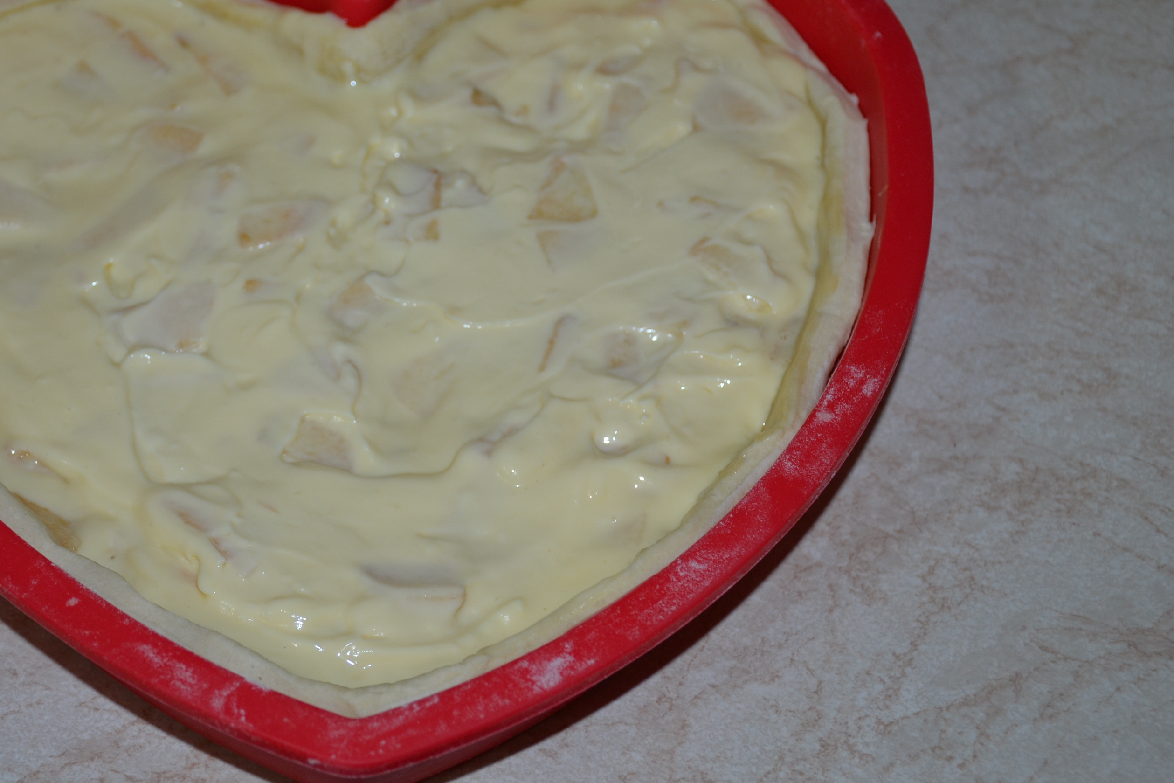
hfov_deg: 28.7
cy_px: 344
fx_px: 2283
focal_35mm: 70
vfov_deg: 19.5
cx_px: 402
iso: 250
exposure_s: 1/60
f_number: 4.2
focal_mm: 34
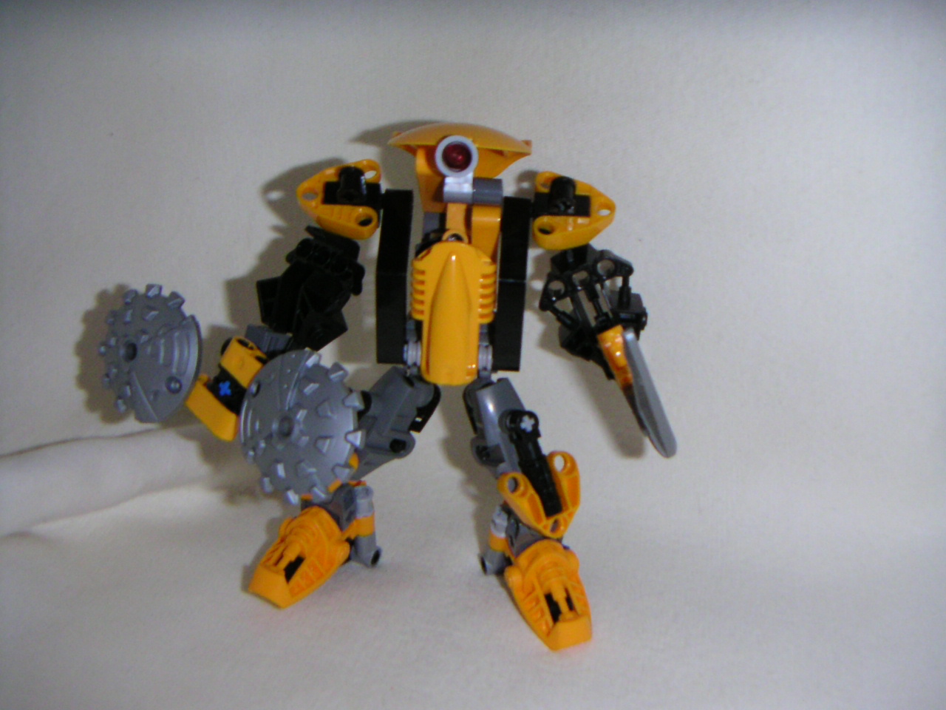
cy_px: 355
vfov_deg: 38.7
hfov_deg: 50.1
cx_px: 473
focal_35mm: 37
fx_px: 1011
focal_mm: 4.8
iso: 200
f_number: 2.8
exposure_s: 1/45
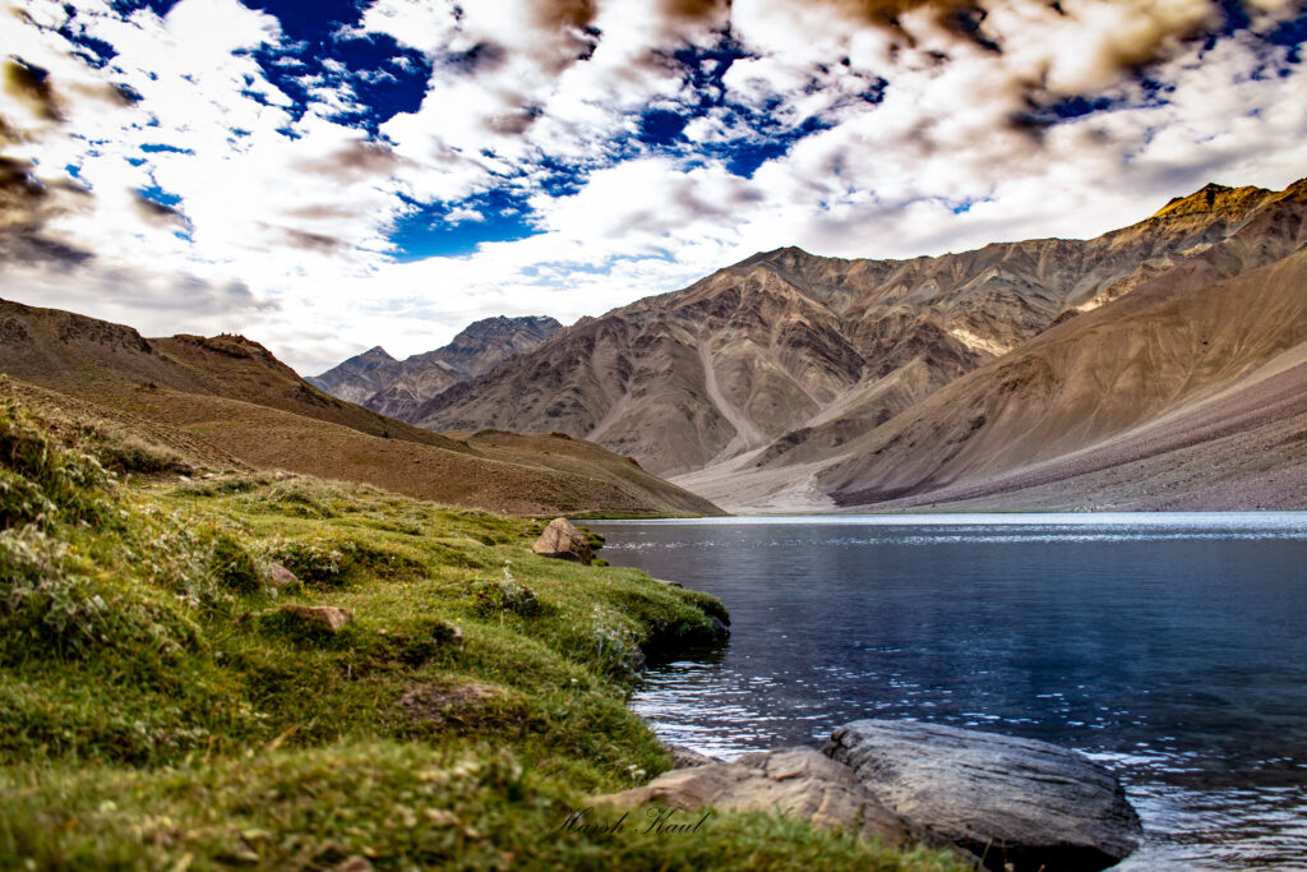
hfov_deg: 57.2
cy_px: 436
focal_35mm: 33
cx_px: 654
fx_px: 1198
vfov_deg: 40.0
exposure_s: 1/250
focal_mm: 22
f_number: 3.8
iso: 100
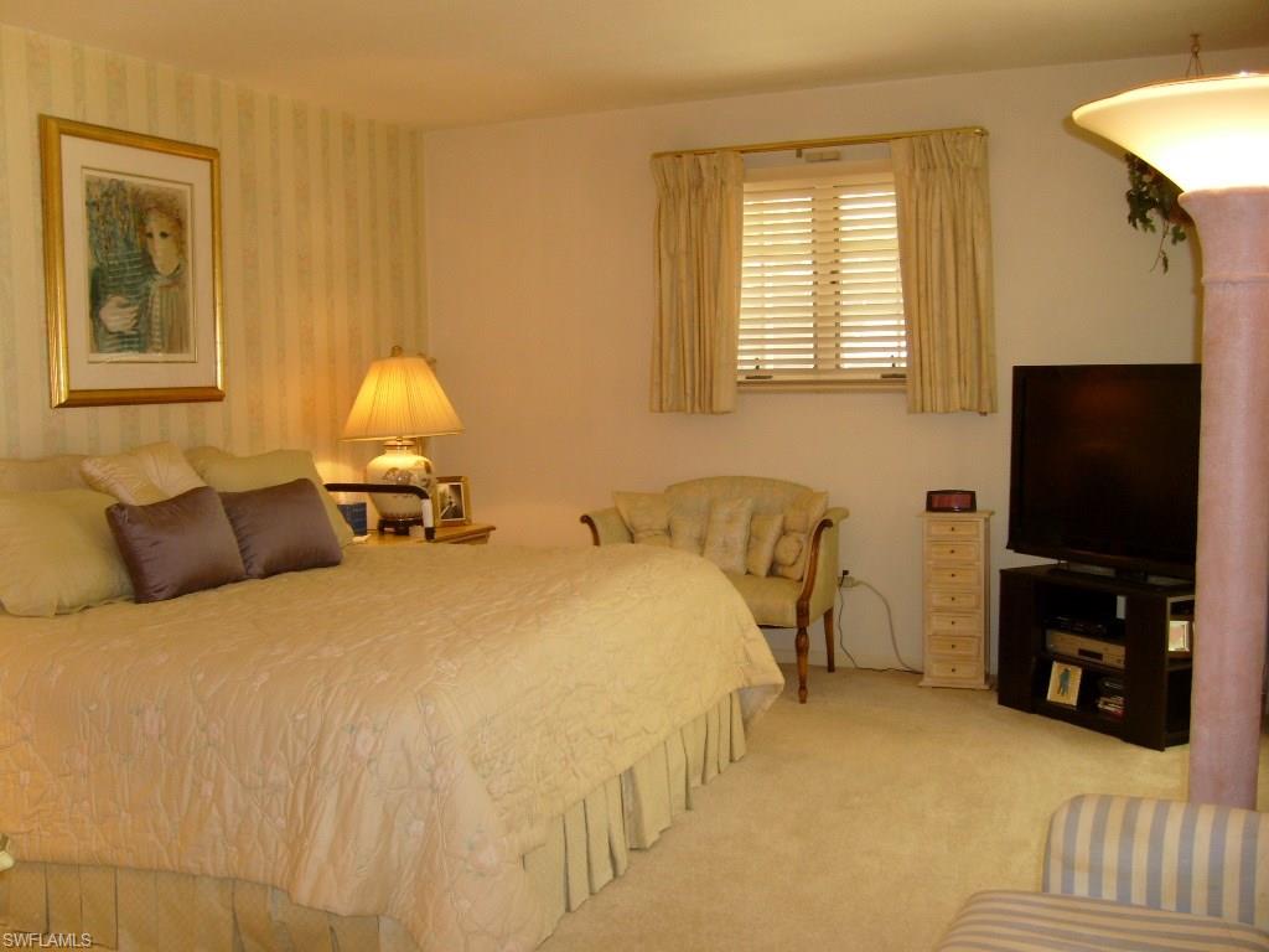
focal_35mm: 35
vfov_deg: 40.7
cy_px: 476
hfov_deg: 52.6
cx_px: 634
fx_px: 1283
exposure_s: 1/45
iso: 100
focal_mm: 5.8
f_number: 2.8
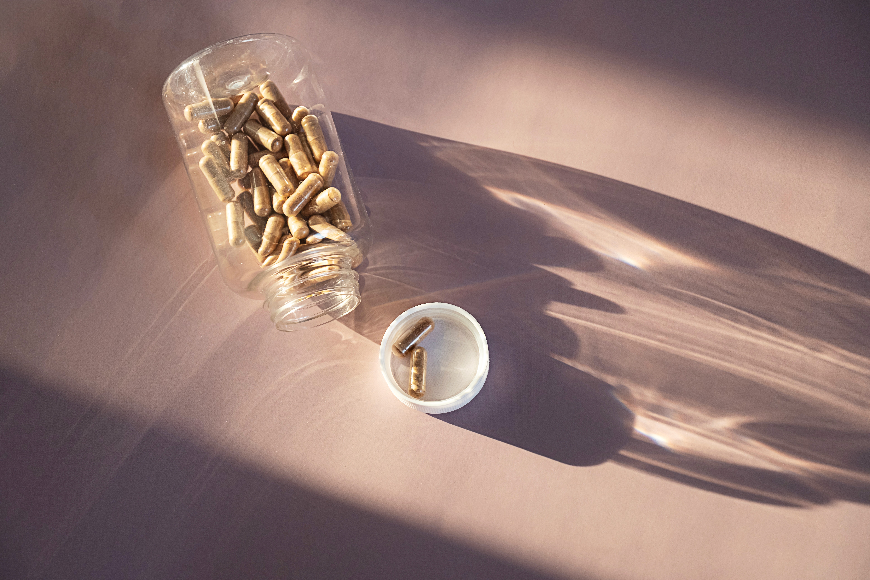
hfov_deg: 28.5
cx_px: 435
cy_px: 290
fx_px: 1716
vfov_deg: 19.2
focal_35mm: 71
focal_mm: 47.6
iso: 400
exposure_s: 1/250
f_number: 4
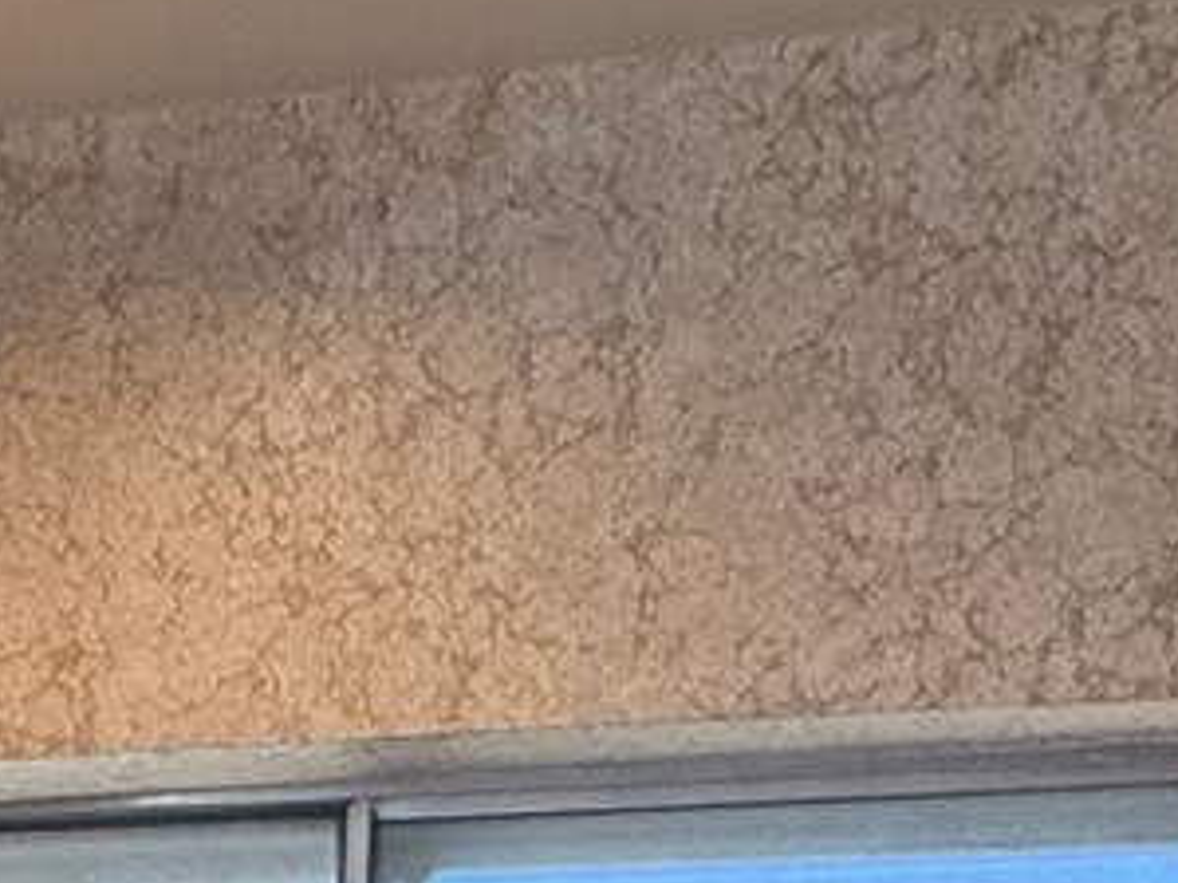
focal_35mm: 90
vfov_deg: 11.3
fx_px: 3062
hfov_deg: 21.4
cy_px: 2527
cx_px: 158
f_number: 2.2
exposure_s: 1/120
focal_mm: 2.22
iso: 200
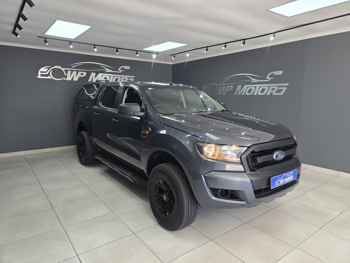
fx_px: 233
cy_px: 132
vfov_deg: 58.9
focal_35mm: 23
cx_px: 175
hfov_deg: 73.9
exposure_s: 1/100
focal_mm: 6.3
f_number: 1.7
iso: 25
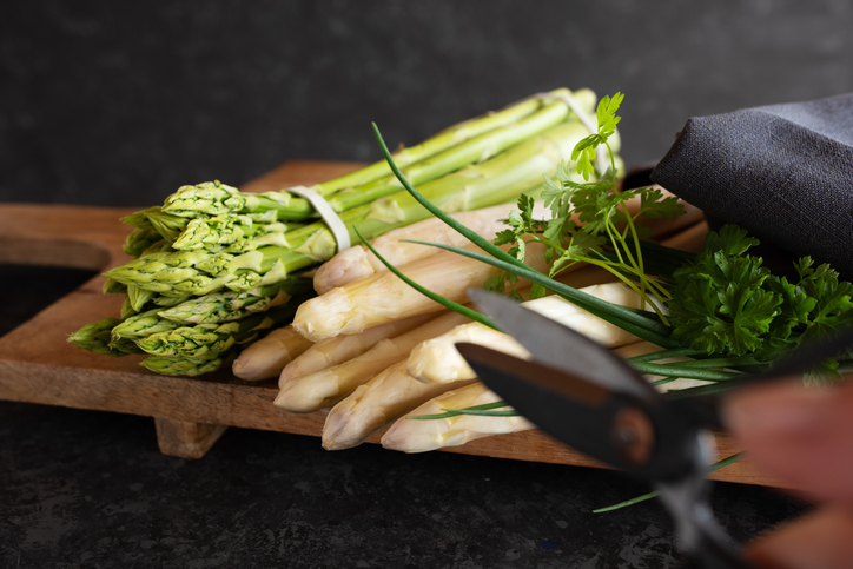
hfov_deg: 54.4
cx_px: 426
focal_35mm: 35
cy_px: 284
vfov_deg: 37.9
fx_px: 829
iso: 100
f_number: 5.6
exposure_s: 1/40
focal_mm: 35
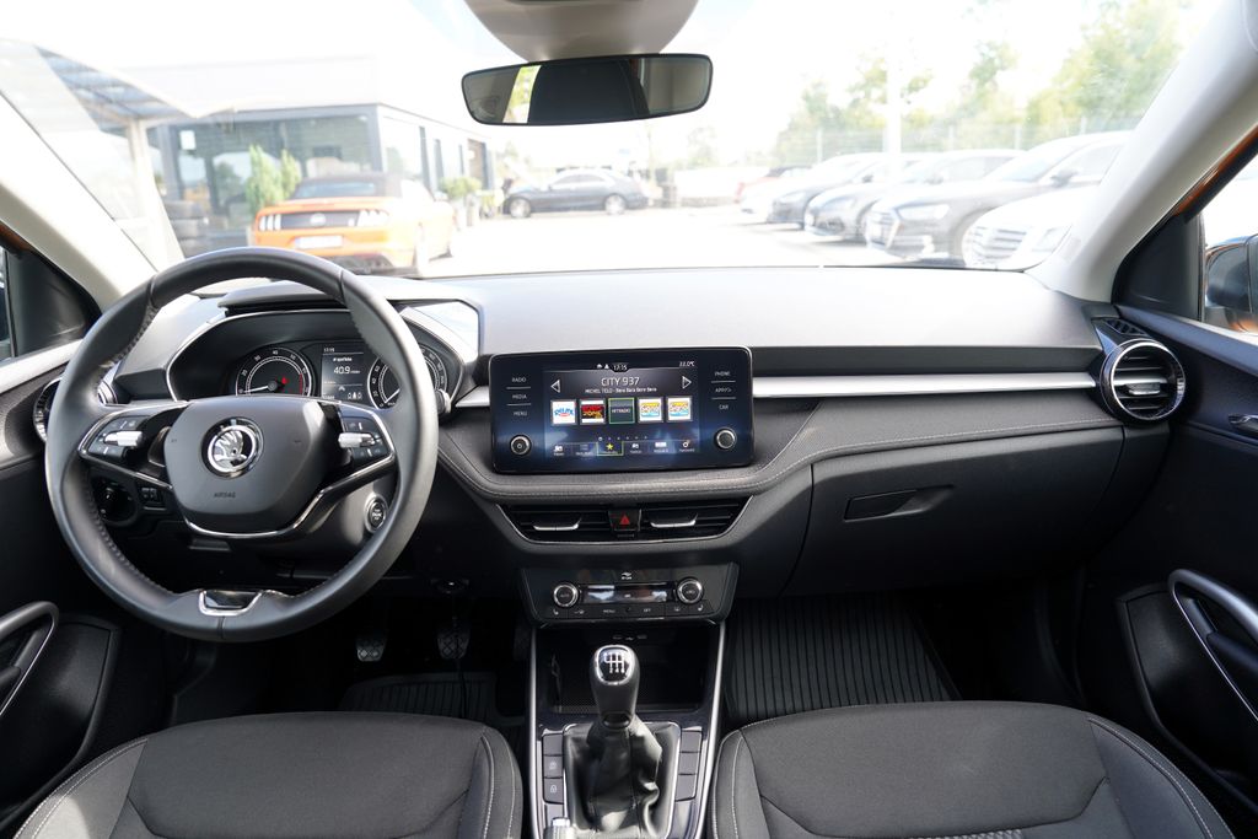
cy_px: 420
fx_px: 839
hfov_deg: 73.7
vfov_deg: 53.1
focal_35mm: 24
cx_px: 629
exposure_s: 1/60
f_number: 4
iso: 160
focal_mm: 24
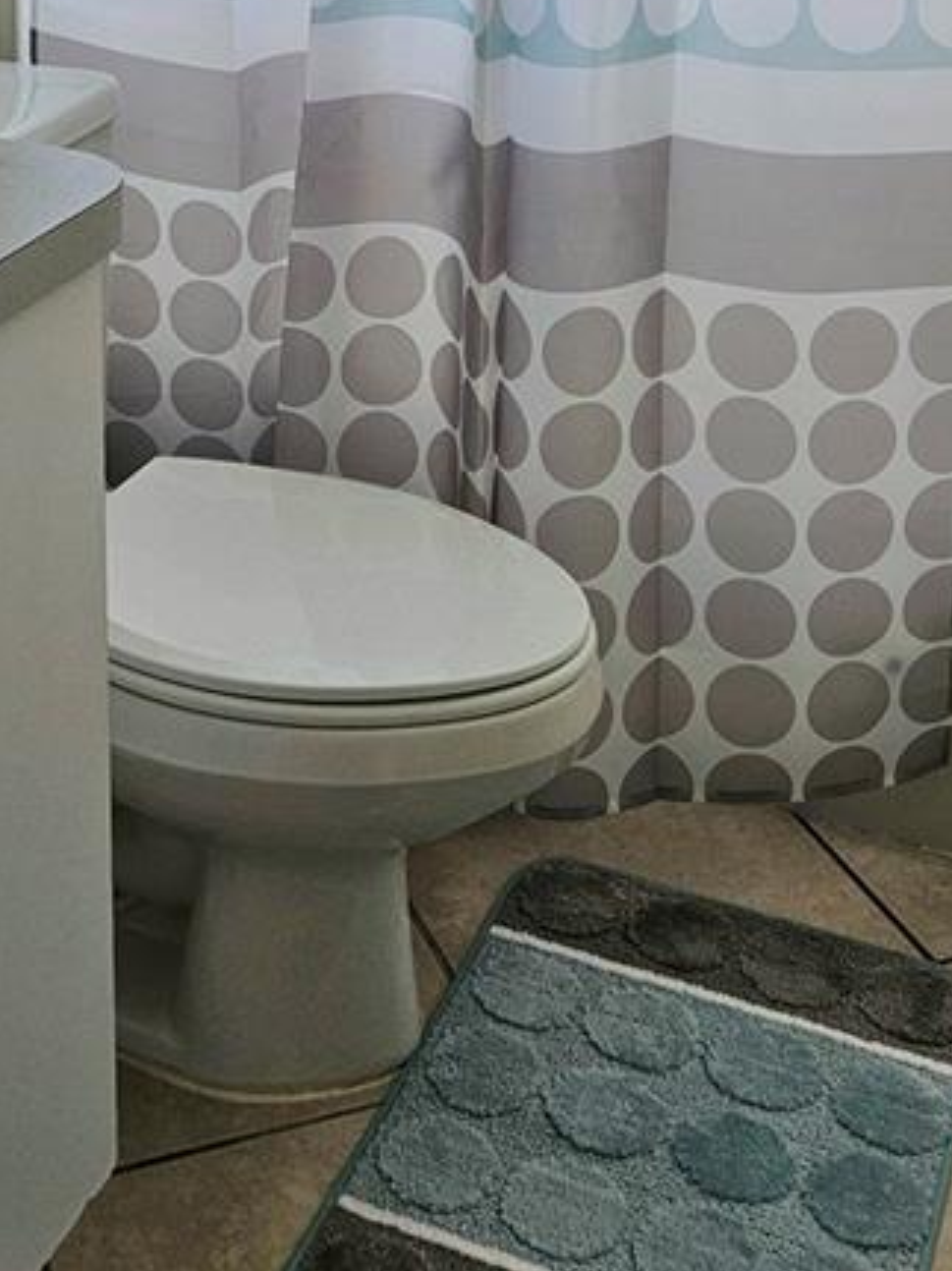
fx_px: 2348
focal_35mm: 64
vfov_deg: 28.0
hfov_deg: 22.8
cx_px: 324
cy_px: -71
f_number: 1.8
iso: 125
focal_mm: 5.4
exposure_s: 1/182
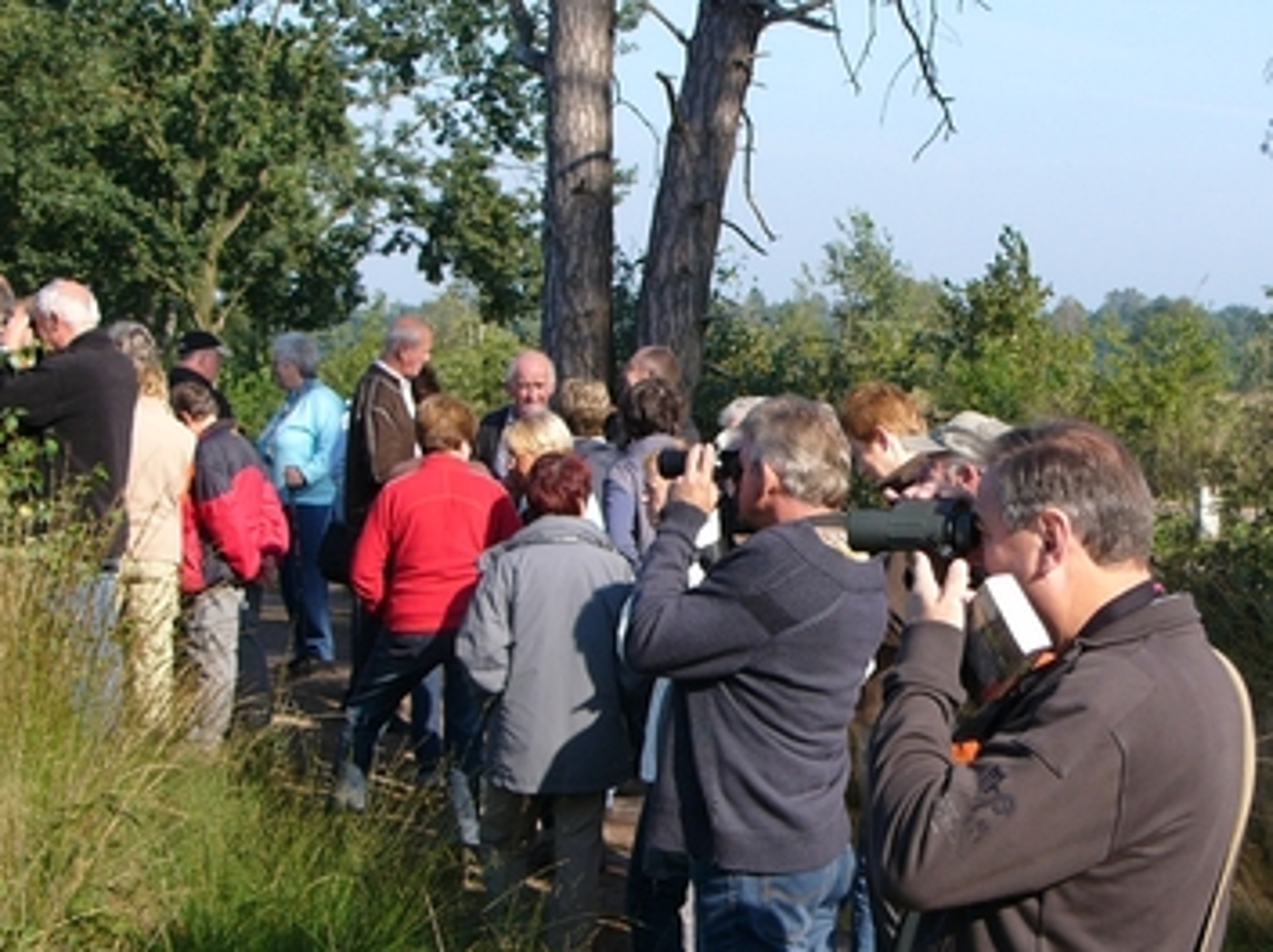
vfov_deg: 15.2
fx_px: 3564
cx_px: 858
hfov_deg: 20.2
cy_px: 480
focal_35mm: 97
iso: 50
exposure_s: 1/320
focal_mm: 9.5
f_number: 4
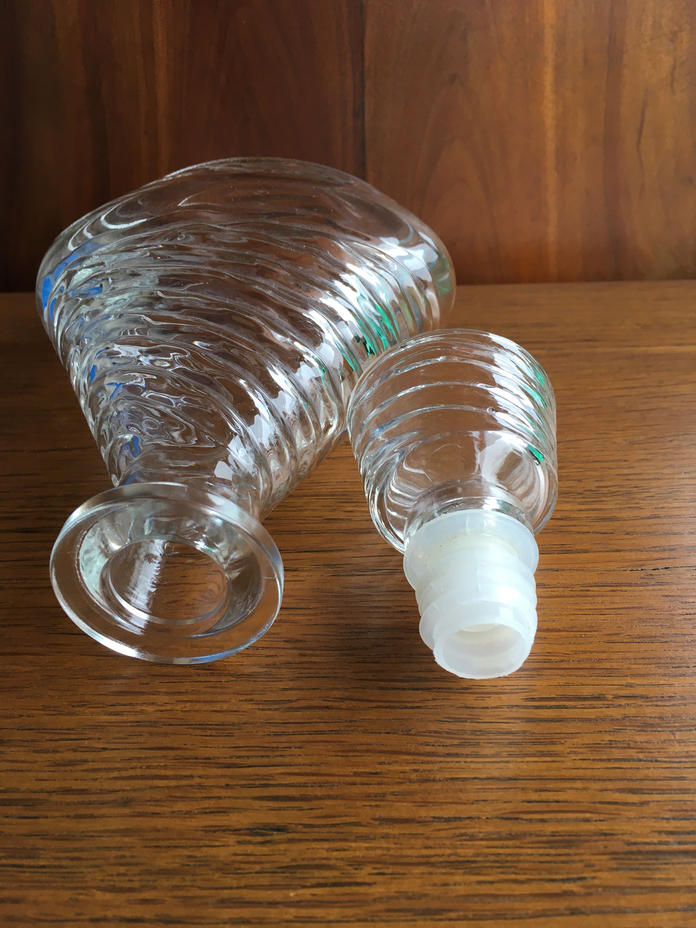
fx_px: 777
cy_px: 464
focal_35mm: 29
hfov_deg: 48.2
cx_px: 348
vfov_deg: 61.7
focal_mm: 4.15
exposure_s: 1/33
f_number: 2.2
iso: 25
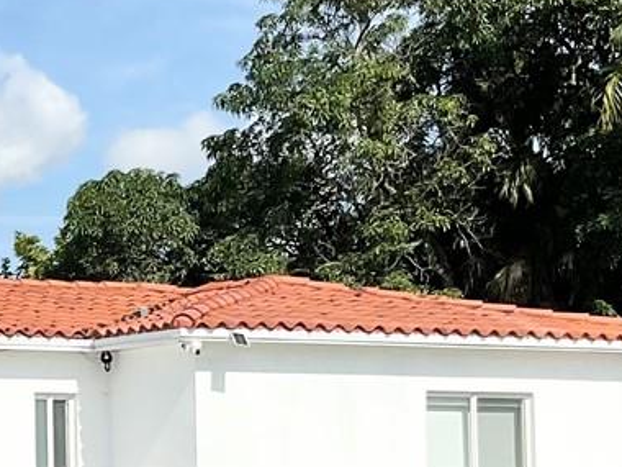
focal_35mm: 122
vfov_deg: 12.1
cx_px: -219
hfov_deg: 15.3
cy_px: 387
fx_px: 2192
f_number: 1.8
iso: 16
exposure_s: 1/4065
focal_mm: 3
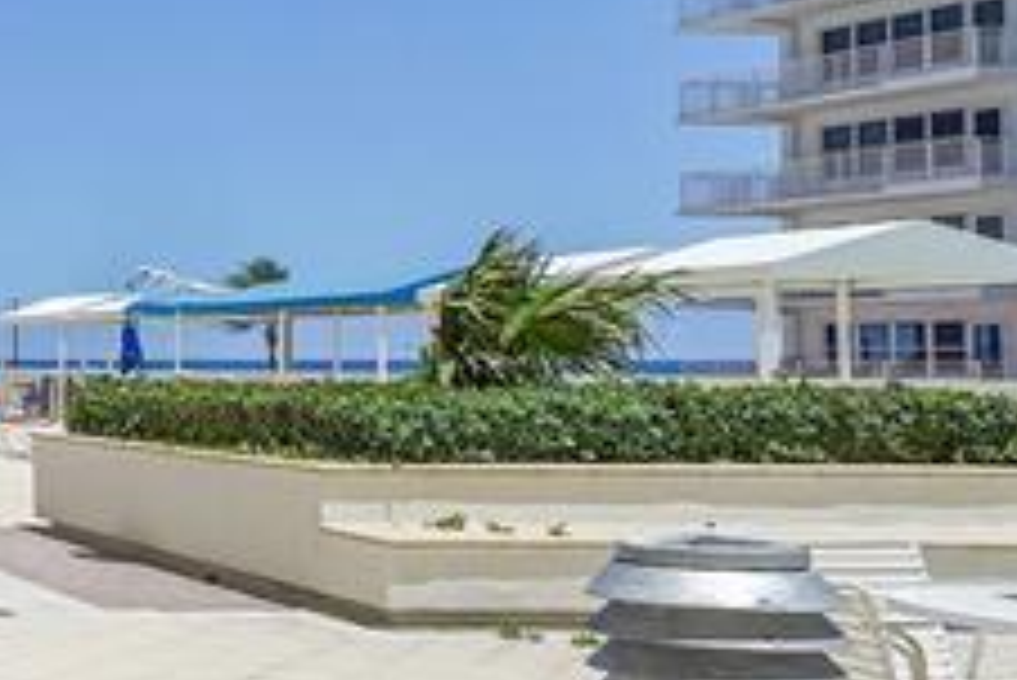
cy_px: 335
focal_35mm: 53
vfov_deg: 25.6
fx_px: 1498
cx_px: -616
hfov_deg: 25.1
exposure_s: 1/2000
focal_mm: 15
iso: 400
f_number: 8
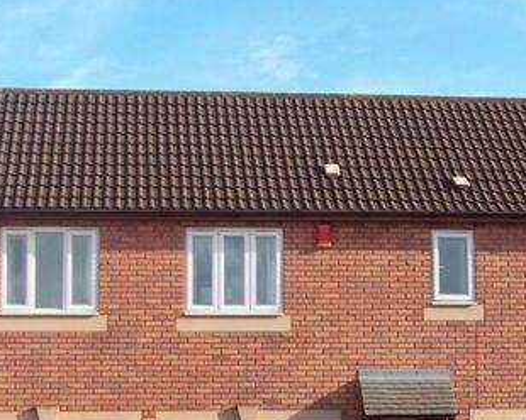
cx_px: 392
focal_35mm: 108
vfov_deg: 14.2
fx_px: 1681
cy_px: 302
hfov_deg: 17.7
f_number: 3.2
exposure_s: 1/400
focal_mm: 7.6
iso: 64
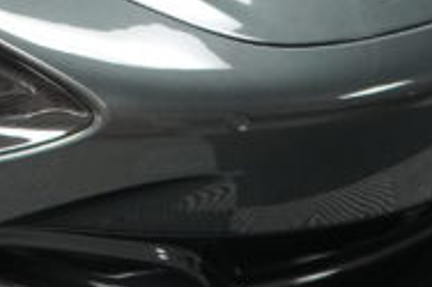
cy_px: -134
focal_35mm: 196
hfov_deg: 10.0
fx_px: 2350
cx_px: -335
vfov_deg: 6.9
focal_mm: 36
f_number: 4
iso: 4000
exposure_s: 1/160
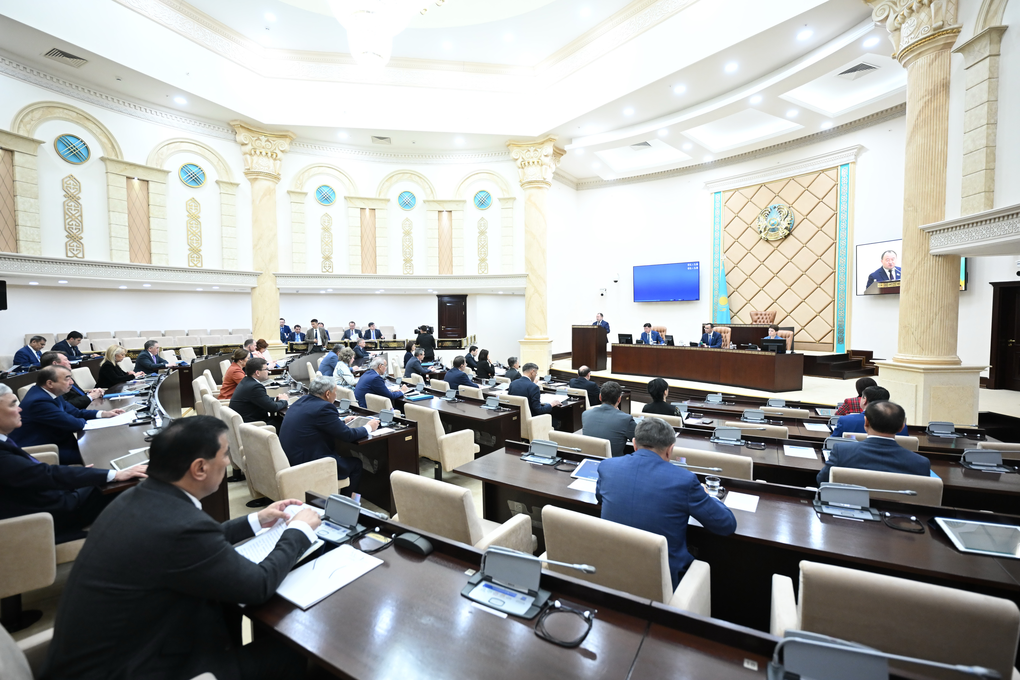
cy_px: 340
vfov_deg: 72.1
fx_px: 467
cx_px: 510
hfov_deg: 95.0
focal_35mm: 16
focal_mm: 16.5
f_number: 2.8
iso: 2500
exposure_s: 1/200
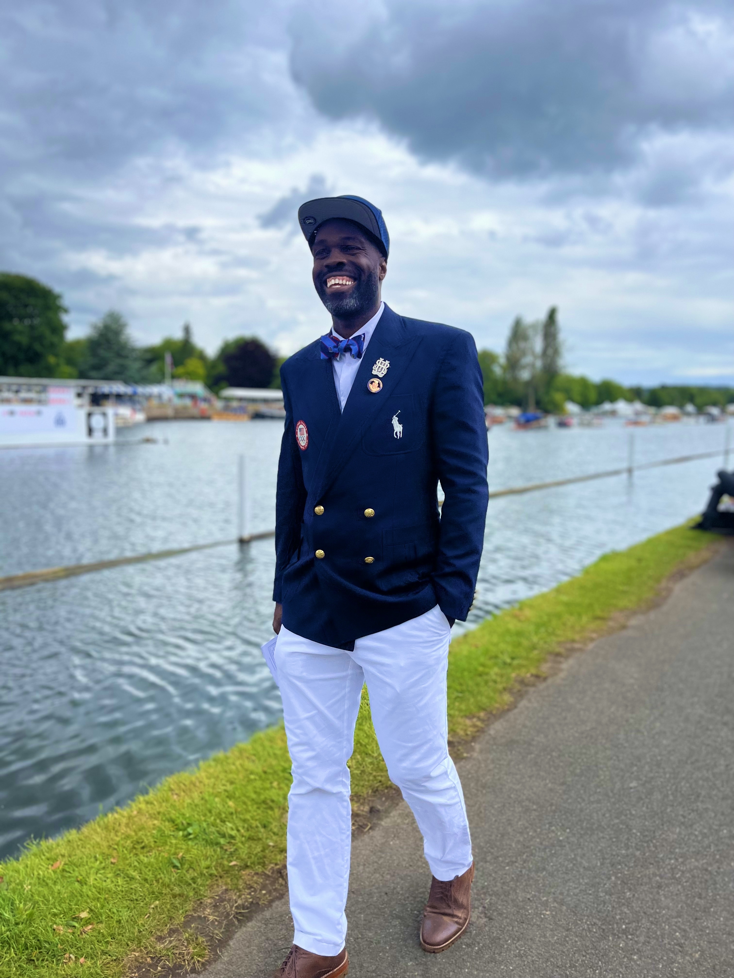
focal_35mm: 26
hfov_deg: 53.1
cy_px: 489
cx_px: 367
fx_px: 735
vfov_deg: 67.3
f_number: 1.6
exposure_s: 1/2825
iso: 50
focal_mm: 5.1
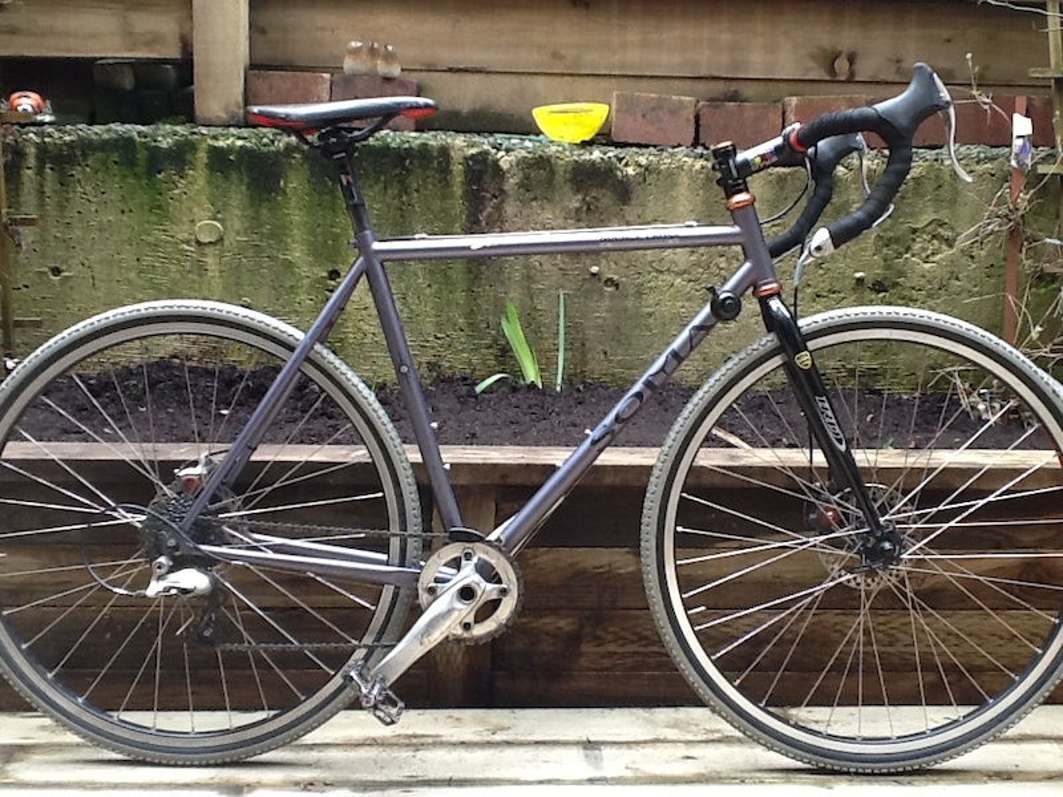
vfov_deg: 44.2
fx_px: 983
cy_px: 398
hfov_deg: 56.8
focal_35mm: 32
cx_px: 532
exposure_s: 1/40
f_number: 2.4
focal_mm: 2.03
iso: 80
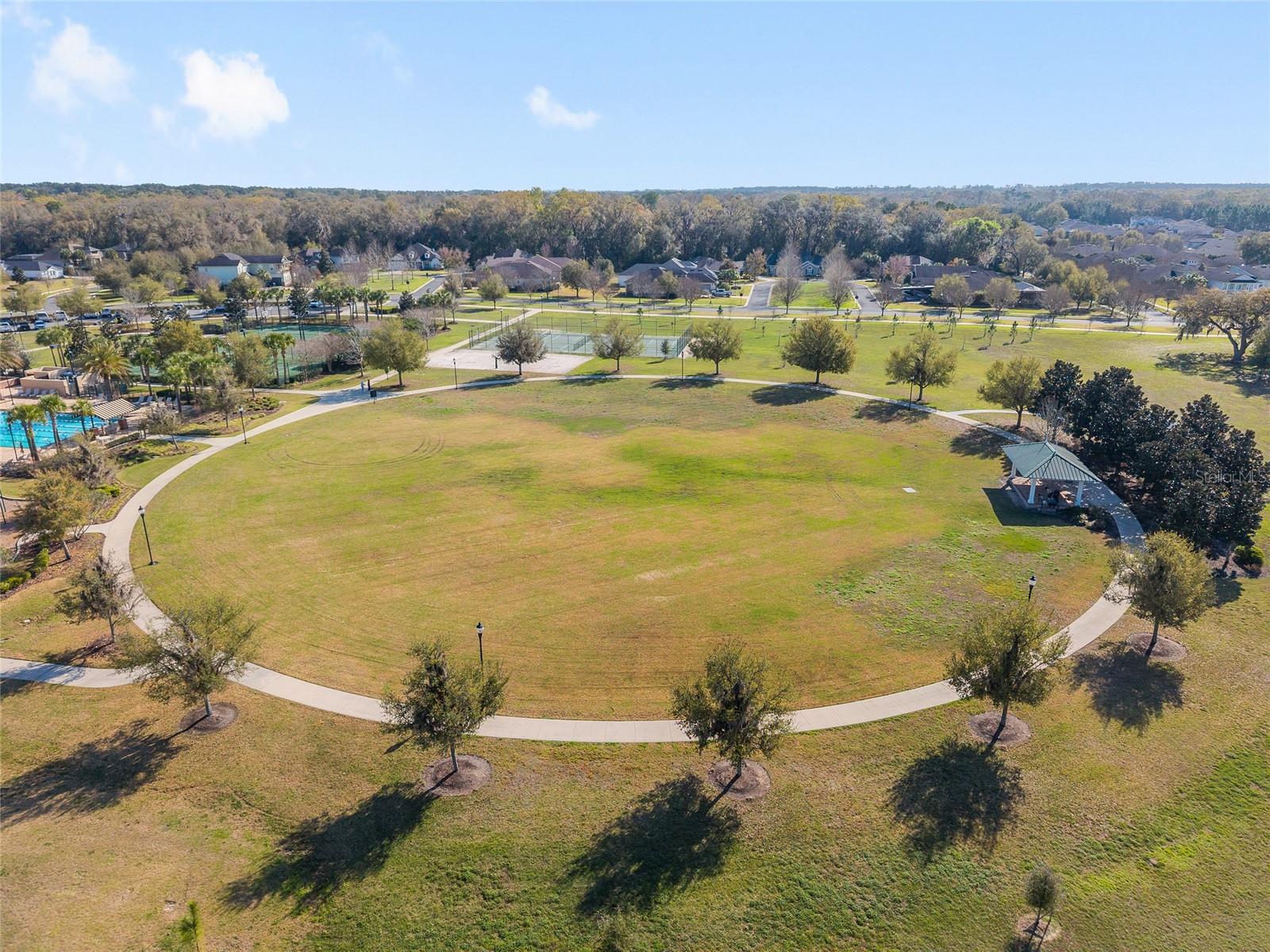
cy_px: 476
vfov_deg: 56.8
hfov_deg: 71.6
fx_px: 881
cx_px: 635
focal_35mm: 24
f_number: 1.8
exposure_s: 1/6400
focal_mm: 8.67
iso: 350
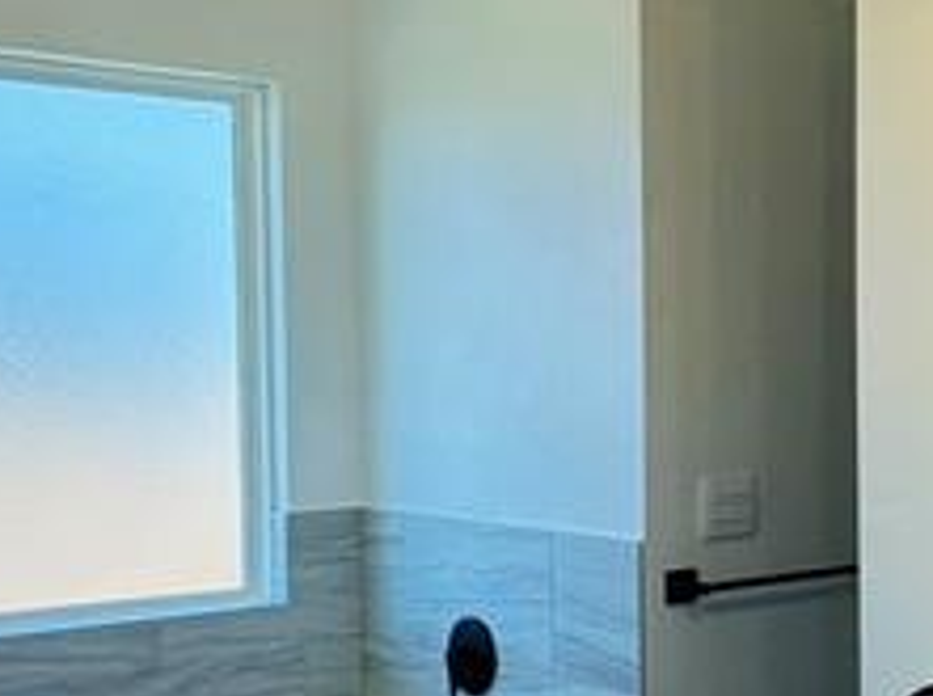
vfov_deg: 22.5
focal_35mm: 65
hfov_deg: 25.6
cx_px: 1216
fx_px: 1749
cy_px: 430
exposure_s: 1/146
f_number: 2.2
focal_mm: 2.22
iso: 40
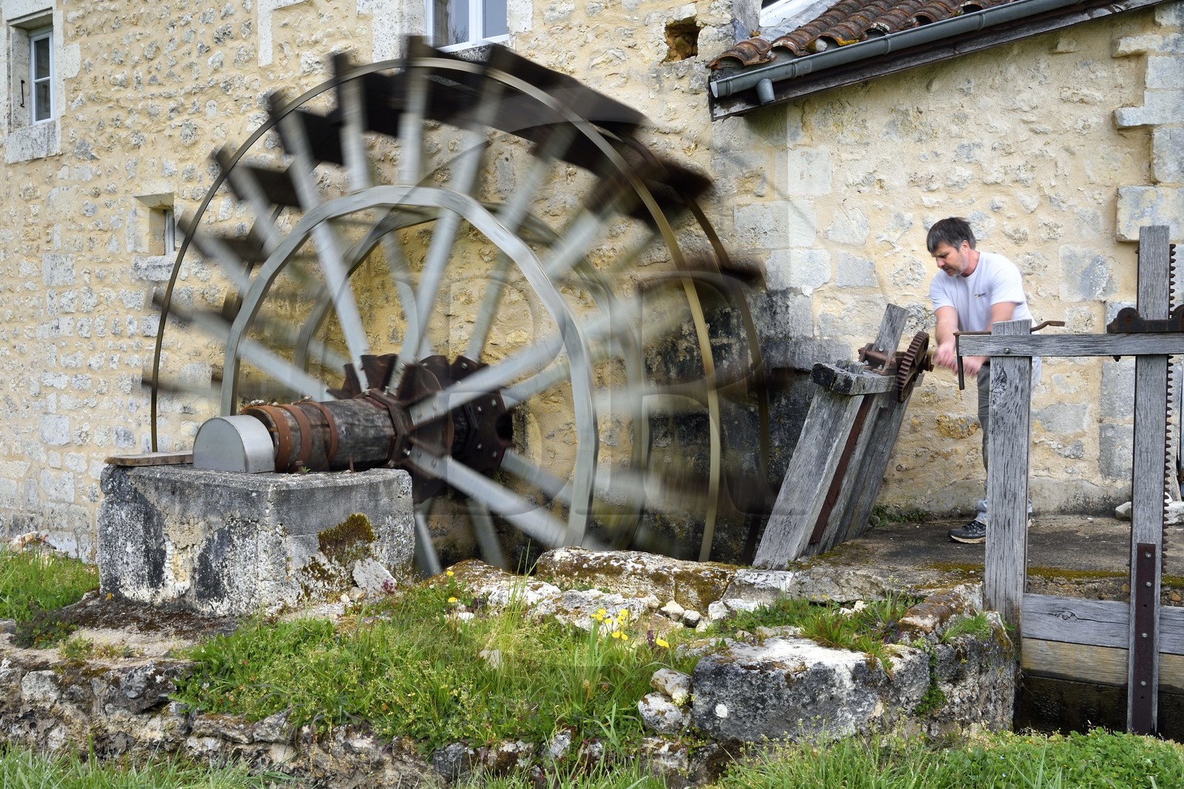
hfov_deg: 61.9
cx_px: 592
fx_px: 986
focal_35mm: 30
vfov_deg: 43.6
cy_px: 394
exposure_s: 1/20
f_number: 22
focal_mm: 30
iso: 100
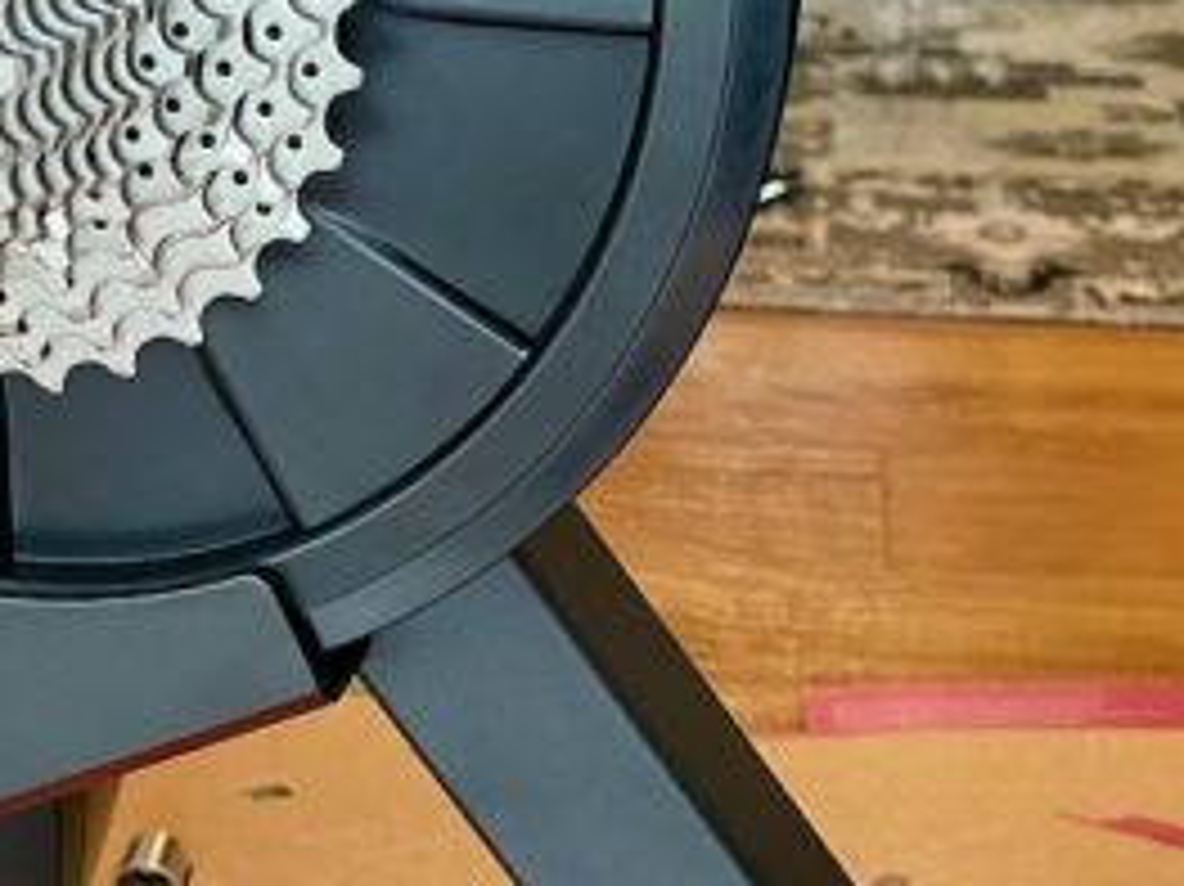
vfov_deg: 19.4
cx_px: 252
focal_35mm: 76
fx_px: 2598
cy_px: 490
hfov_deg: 25.3
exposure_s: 1/40
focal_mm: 5.1
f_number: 1.6
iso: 400
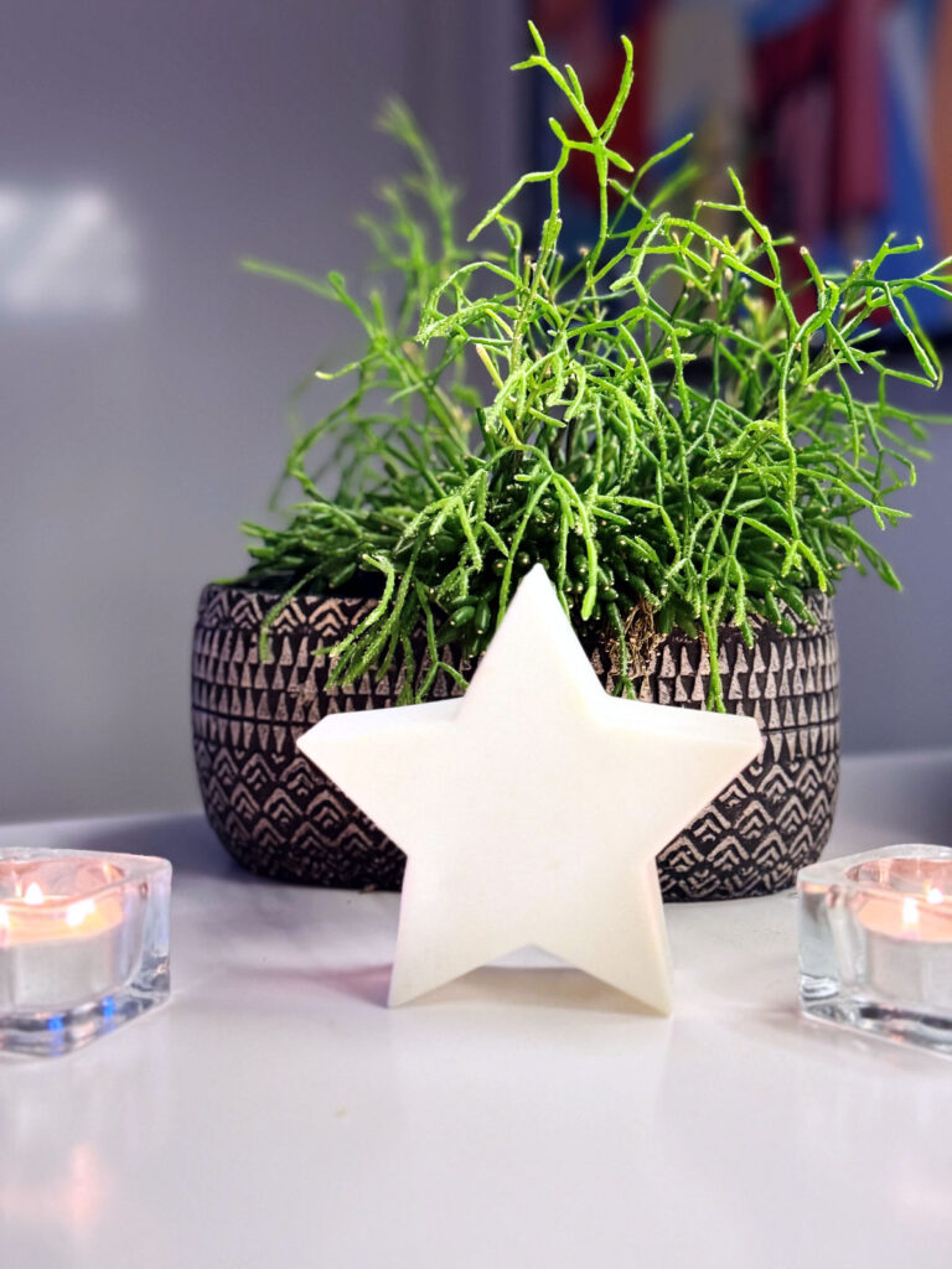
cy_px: 634
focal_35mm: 48
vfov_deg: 39.7
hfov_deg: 30.3
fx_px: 1760
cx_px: 476
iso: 500
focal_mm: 6.76
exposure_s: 1/33
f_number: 1.78
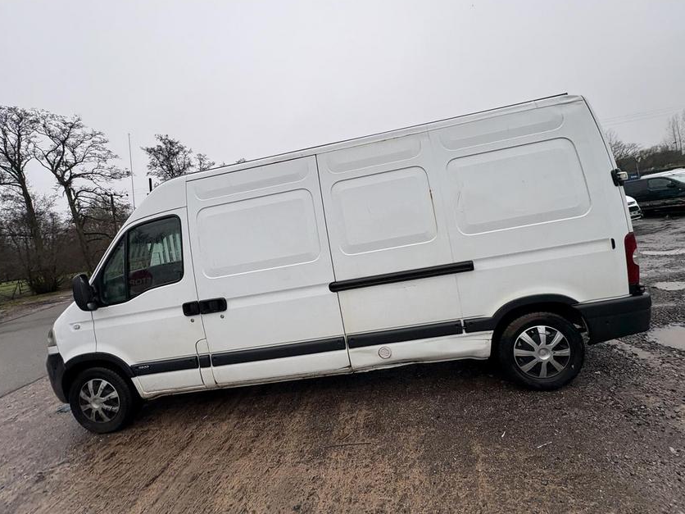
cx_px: 345
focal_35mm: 15
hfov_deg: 98.2
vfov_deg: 81.6
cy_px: 239
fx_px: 297
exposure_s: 1/99
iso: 40
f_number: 2.2
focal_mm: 2.22
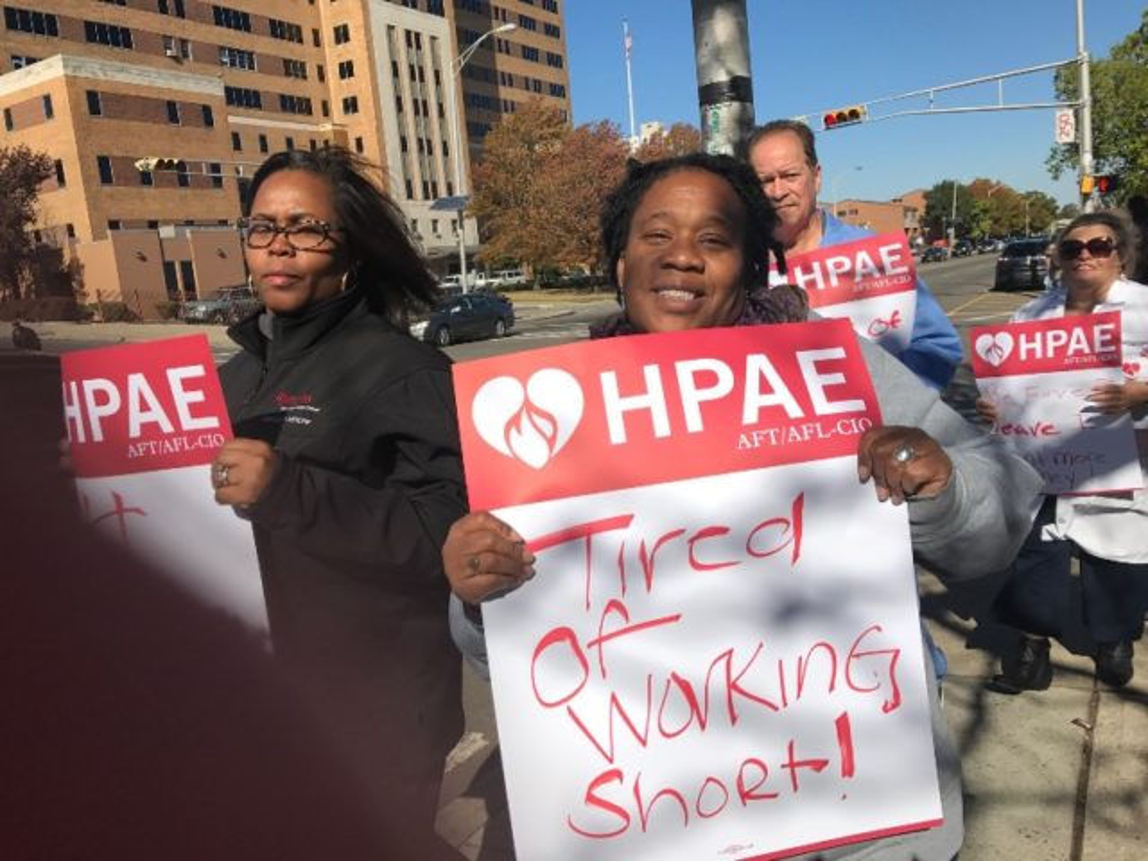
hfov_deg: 63.4
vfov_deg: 49.7
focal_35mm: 28
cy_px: 430
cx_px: 574
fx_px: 929
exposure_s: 1/3546
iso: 20
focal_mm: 3.99
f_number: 1.8
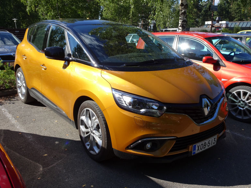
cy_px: 95
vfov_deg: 42.9
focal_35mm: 33
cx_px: 126
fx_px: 239
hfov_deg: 55.4
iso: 80
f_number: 4
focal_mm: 5.43
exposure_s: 1/500
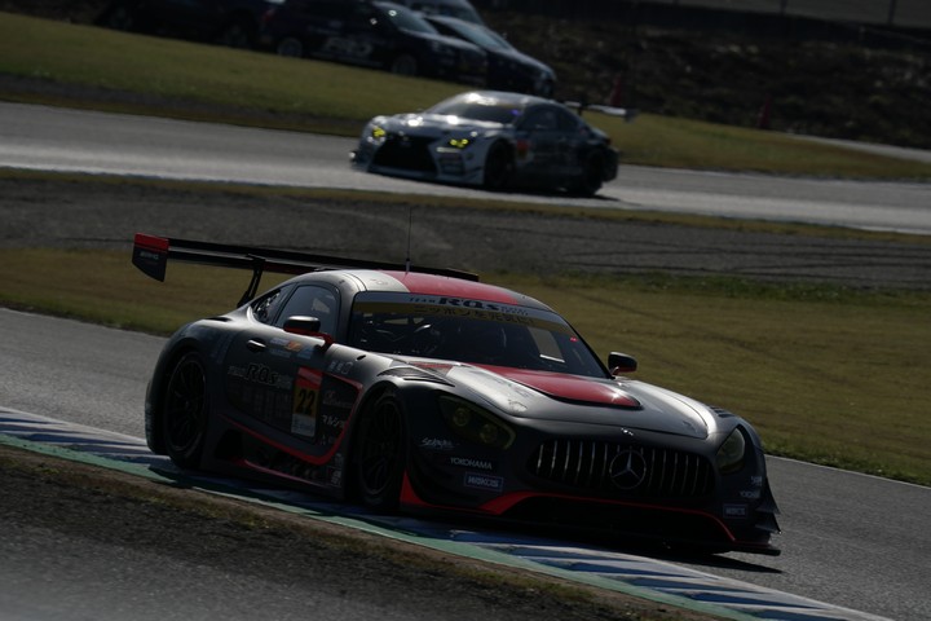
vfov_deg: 2.7
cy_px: 310
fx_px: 12930
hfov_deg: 4.1
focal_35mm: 500
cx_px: 466
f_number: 11
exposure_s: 1/1600
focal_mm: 500
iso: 200
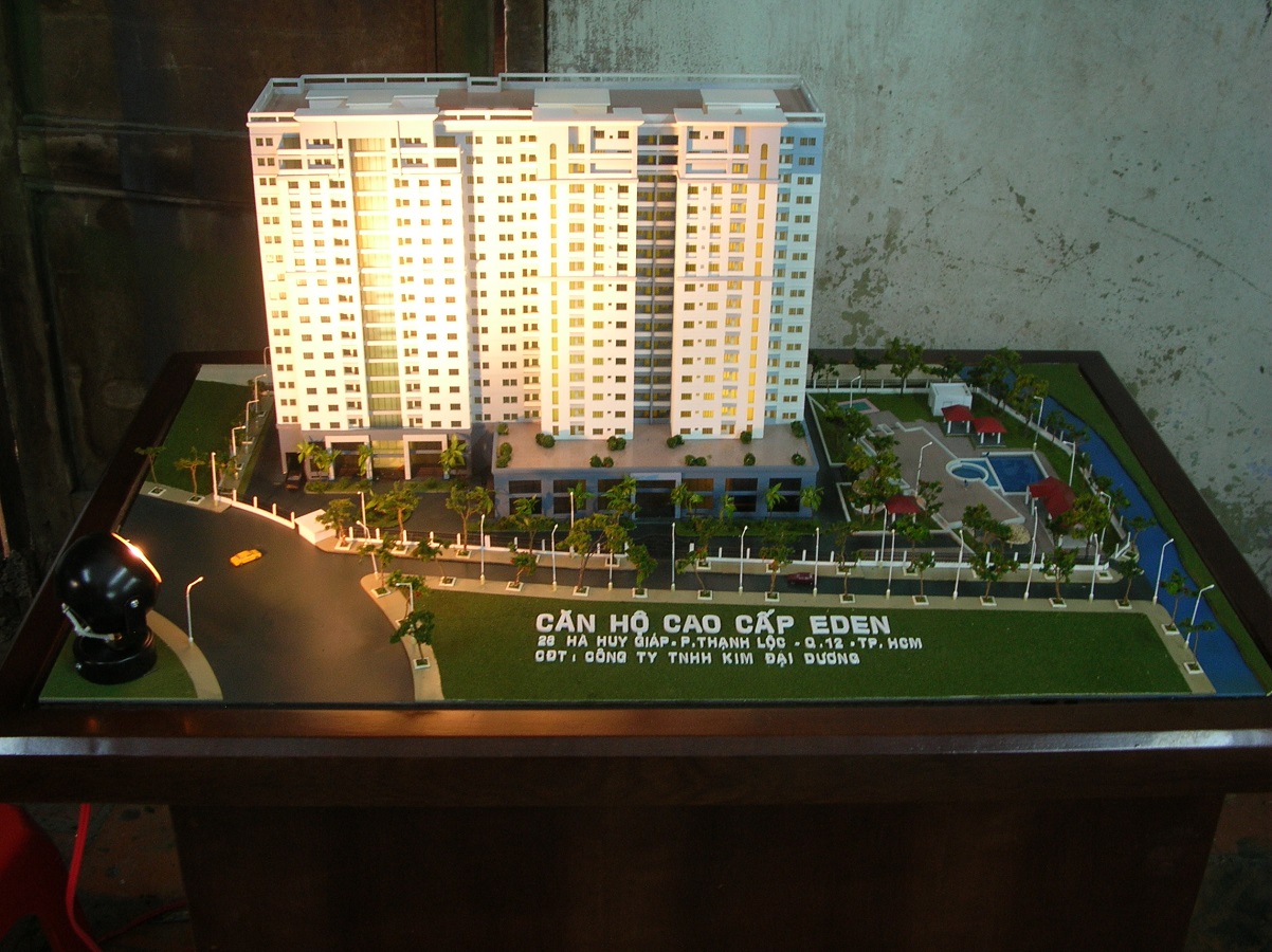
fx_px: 1542
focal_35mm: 42
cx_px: 636
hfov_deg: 44.8
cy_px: 476
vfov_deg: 34.3
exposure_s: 1/4.5
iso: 50
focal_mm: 7.1
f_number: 3
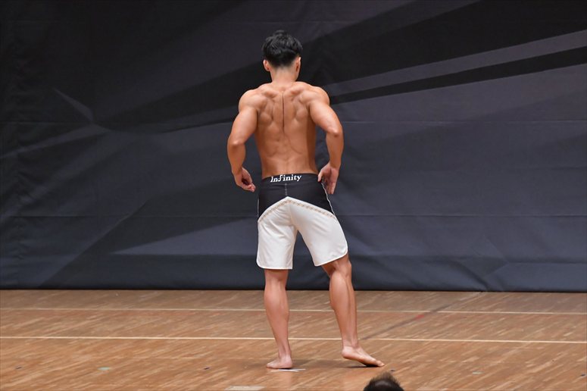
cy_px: 196
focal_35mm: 285
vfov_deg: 4.8
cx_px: 294
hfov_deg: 7.2
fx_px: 4645
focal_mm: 190
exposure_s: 1/400
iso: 6400
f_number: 5.6
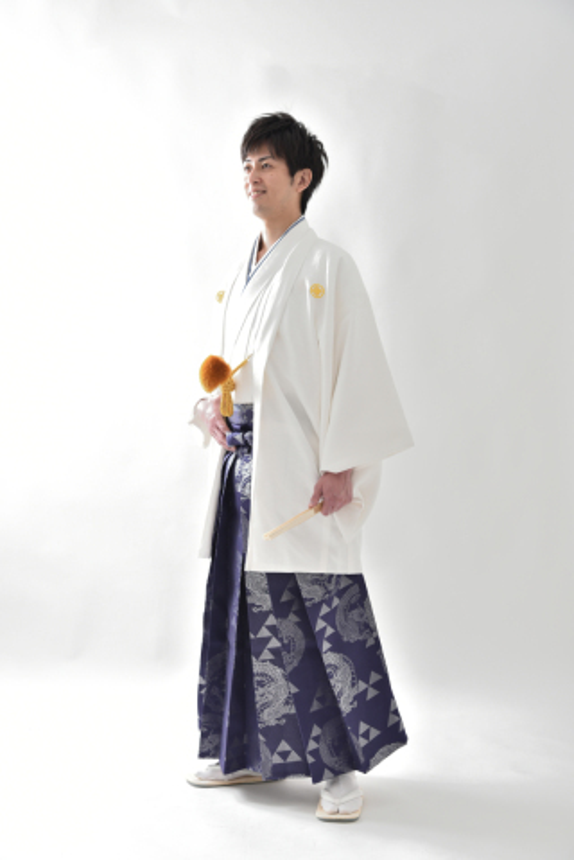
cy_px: 430
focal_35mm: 52
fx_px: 1242
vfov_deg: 38.2
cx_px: 287
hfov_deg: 26.0
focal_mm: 52
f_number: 6.3
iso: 320
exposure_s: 1/125
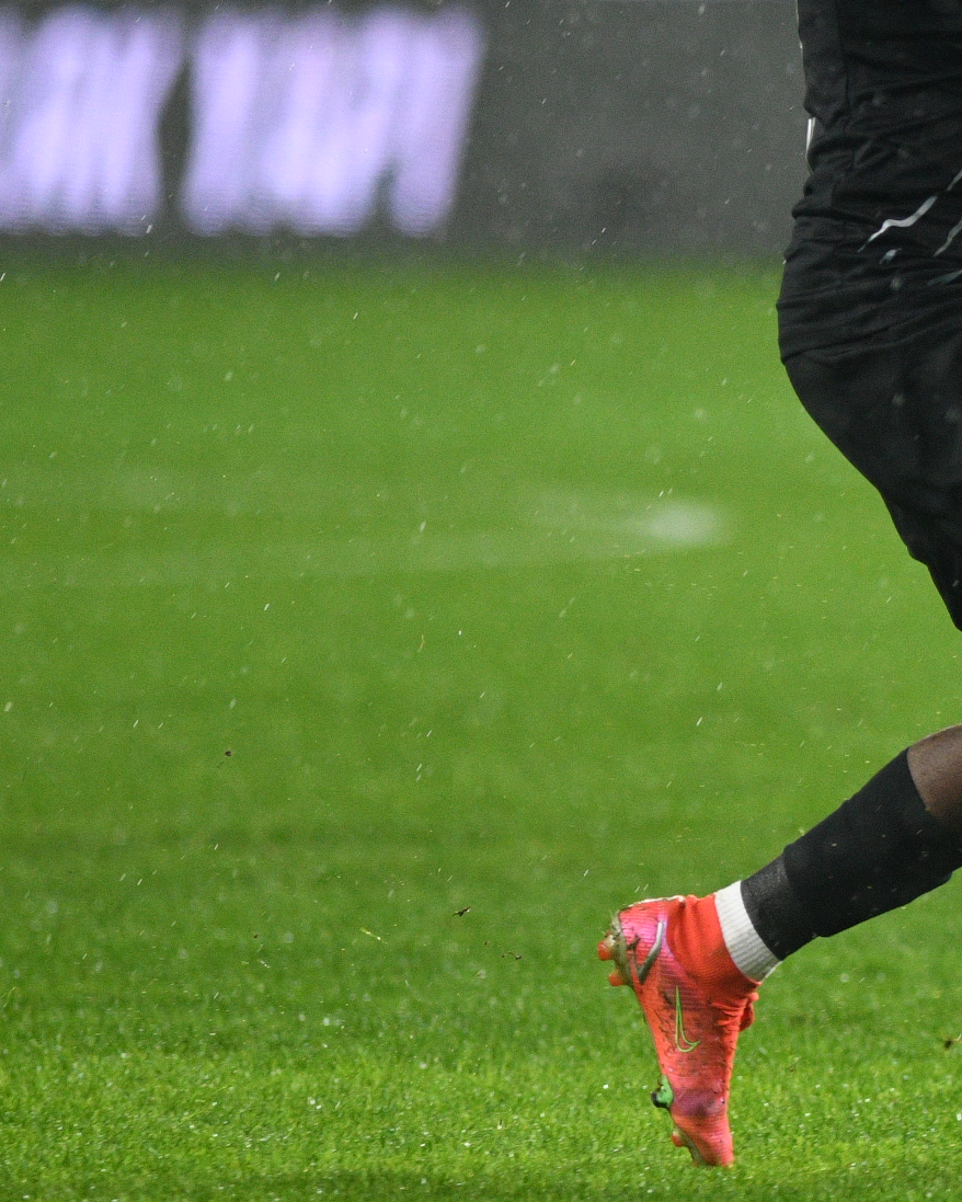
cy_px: 297
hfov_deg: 1.5
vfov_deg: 1.8
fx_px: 37679
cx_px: 1716
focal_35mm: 1059
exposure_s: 1/1250
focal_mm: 300
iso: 2000
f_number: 2.8
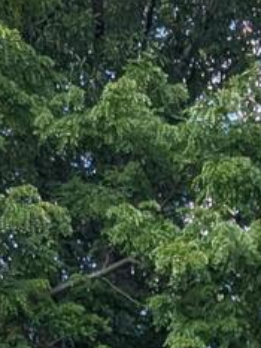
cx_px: 424
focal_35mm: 317
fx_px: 3184
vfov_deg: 5.9
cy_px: 925
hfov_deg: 4.7
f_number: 1.85
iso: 43
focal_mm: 6.81
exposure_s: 1/904
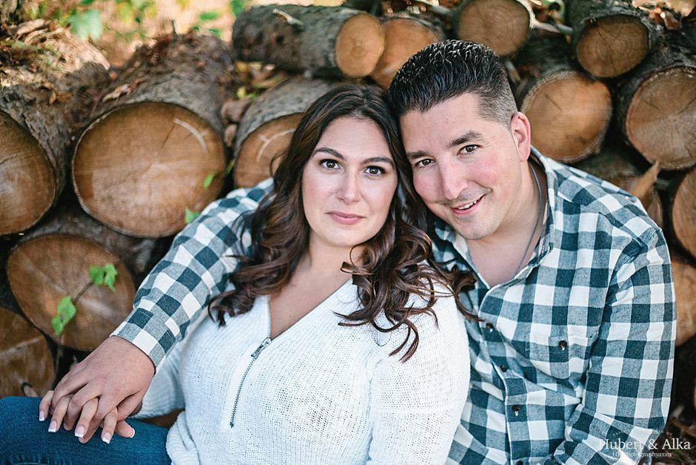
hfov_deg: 39.6
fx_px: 967
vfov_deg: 27.0
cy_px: 232
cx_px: 348
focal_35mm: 50
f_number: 1.4
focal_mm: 50
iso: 640
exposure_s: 1/3200
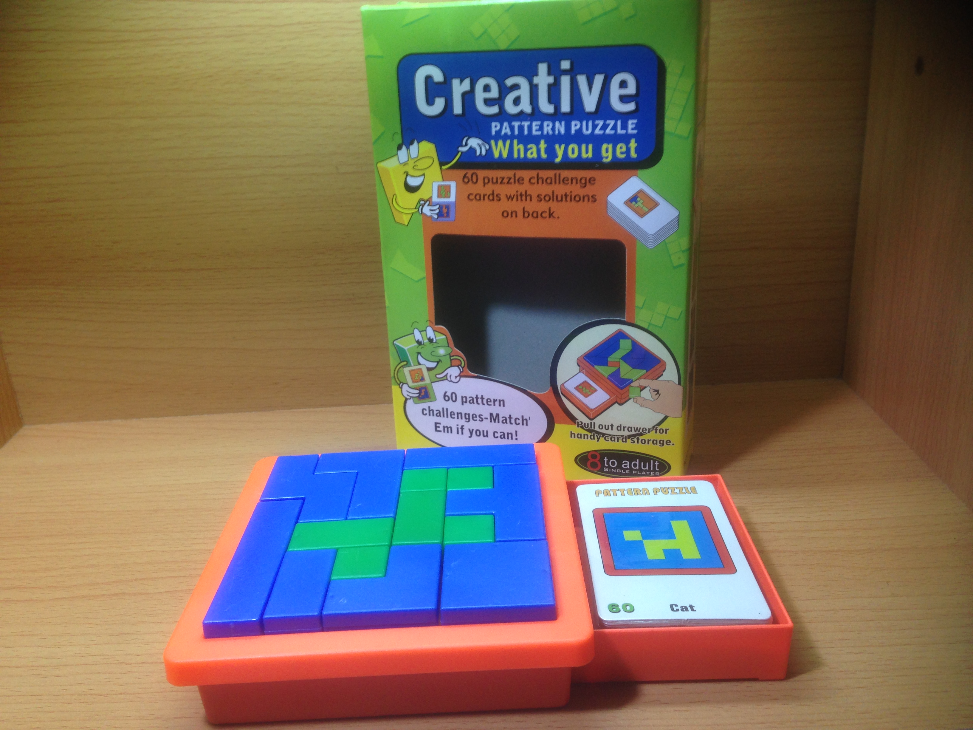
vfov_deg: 42.9
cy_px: 365
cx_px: 486
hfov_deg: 55.4
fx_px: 928
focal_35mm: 33
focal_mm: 4.12
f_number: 2.4
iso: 50
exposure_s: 1/30
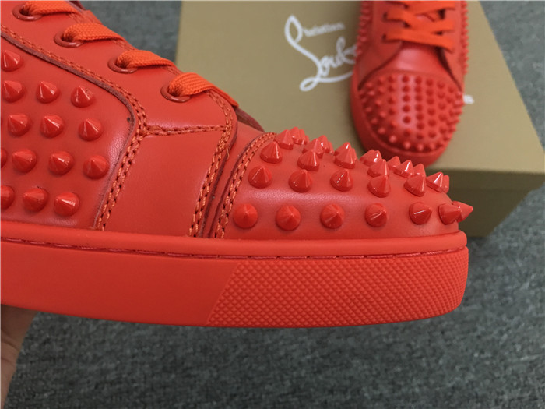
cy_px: 204
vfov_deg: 48.2
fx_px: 457
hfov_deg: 61.7
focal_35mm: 29
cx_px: 272
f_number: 2.2
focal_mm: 4.15
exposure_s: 1/20
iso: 200
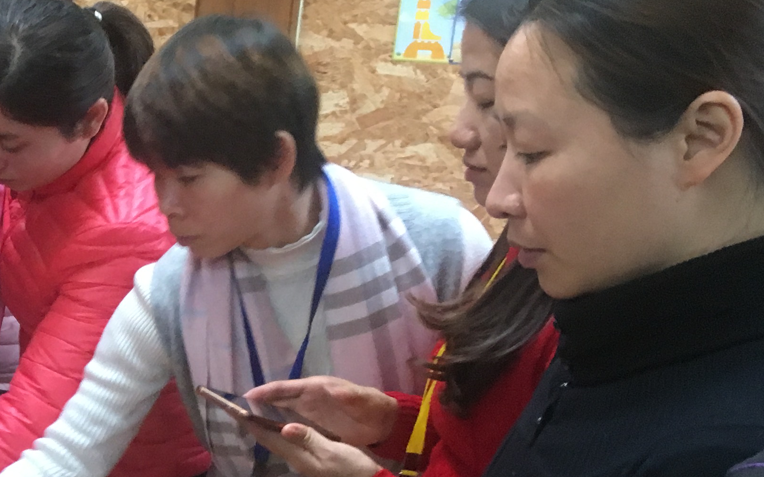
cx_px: -154
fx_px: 1603
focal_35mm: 77
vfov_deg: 16.6
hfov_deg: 24.3
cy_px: 473
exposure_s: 1/33
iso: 200
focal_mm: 4.15
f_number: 2.2
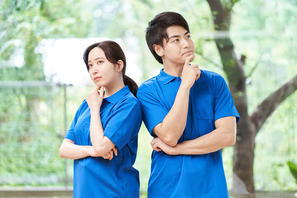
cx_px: 148
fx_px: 701
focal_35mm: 85
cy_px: 99
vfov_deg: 16.1
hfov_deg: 23.9
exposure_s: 1/100
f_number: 2
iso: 250
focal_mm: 85
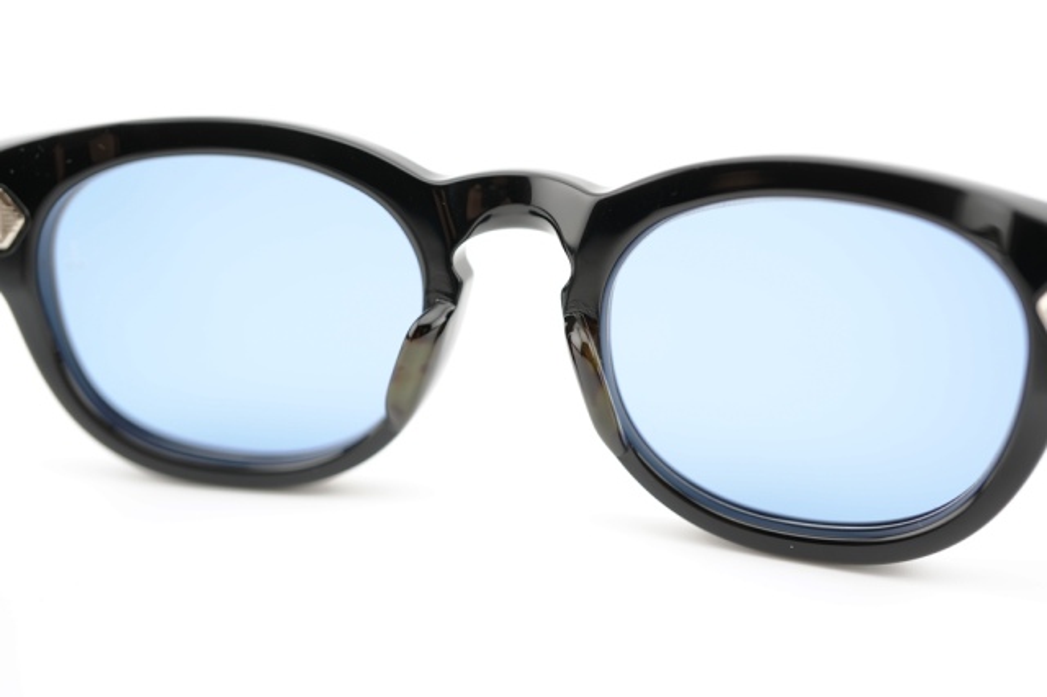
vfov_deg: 27.0
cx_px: 524
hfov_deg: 39.6
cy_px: 348
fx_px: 1453
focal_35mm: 50
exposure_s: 1/100
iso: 100
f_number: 3.2
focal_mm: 50
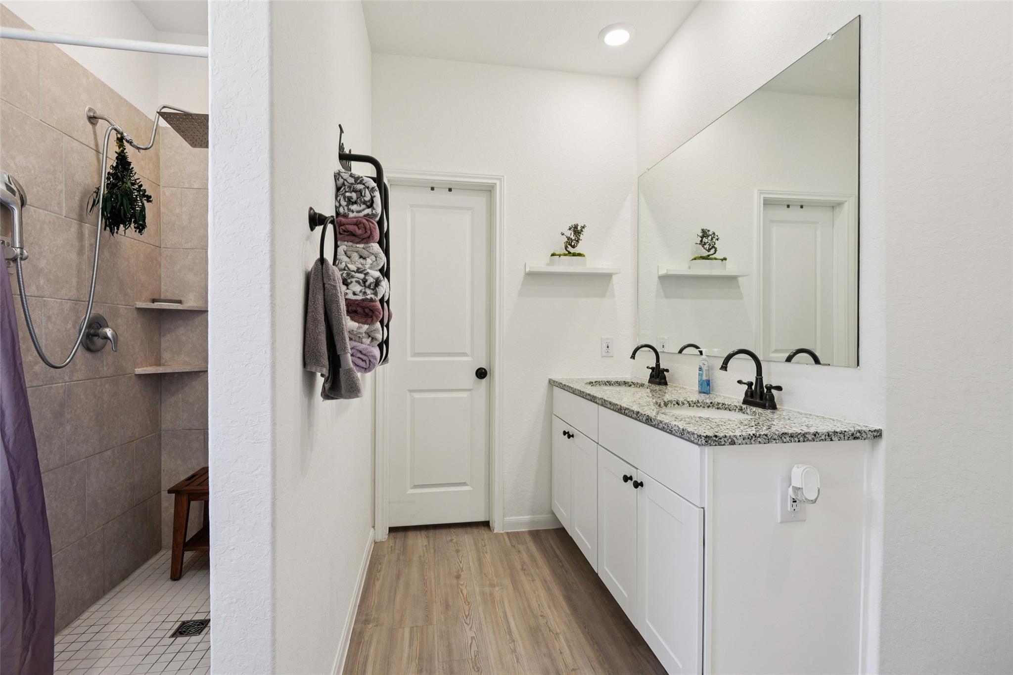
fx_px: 450
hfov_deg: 96.7
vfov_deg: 73.7
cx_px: 506
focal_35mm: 16
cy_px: 338
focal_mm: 16
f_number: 8
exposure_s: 1/15
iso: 400
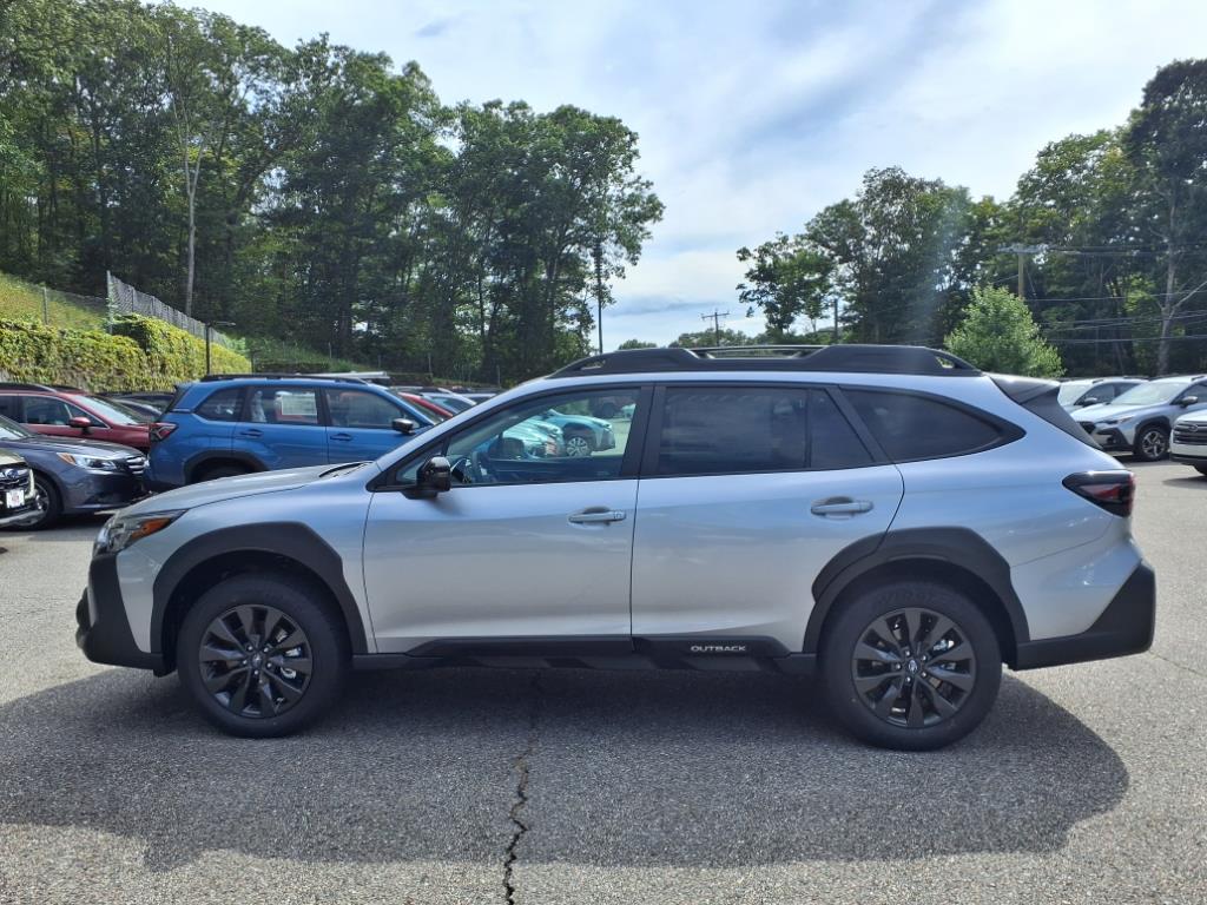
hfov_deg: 65.3
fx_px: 941
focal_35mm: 27
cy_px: 452
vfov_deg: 51.4
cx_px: 604
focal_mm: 3.58
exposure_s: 1/2500
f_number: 1.9
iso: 40
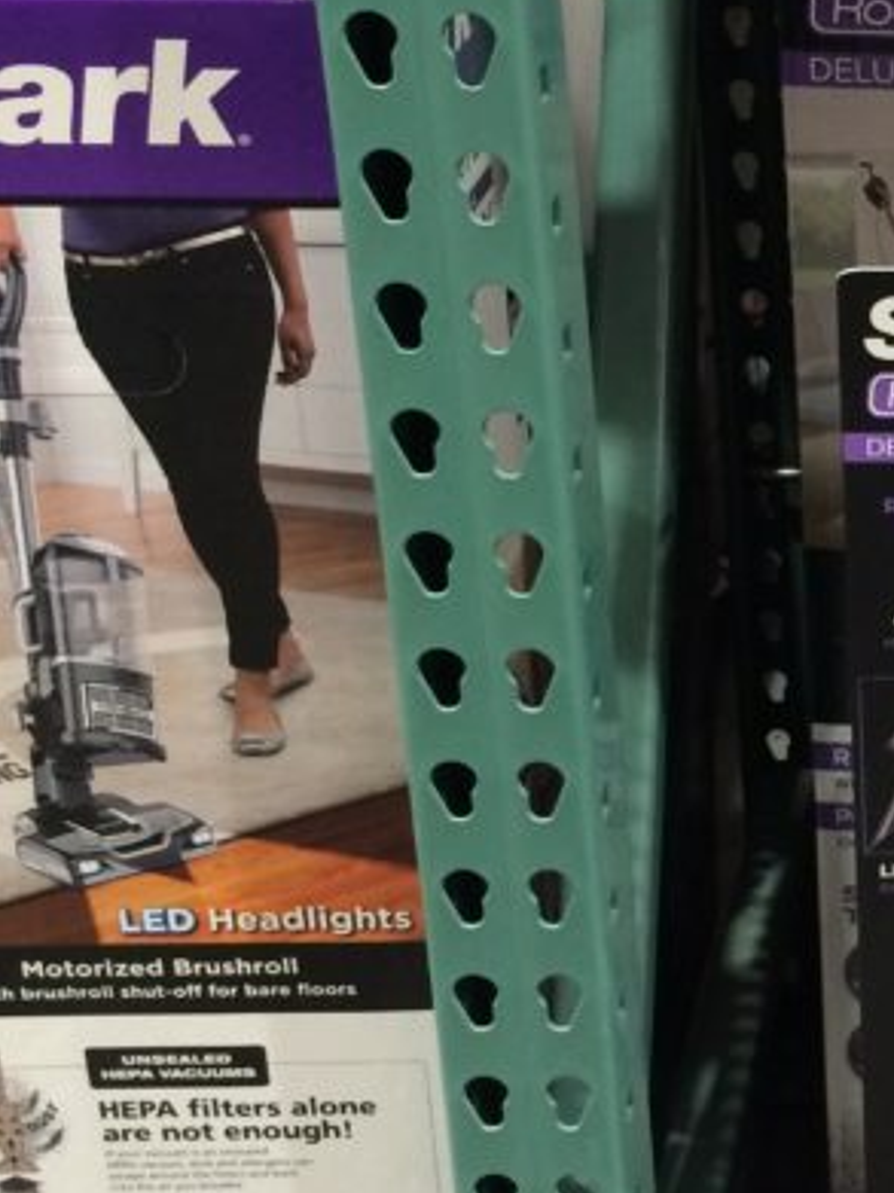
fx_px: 2618
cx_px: 1169
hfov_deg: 18.1
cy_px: 494
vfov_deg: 25.6
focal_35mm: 76
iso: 200
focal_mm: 4.15
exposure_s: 1/30
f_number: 2.2
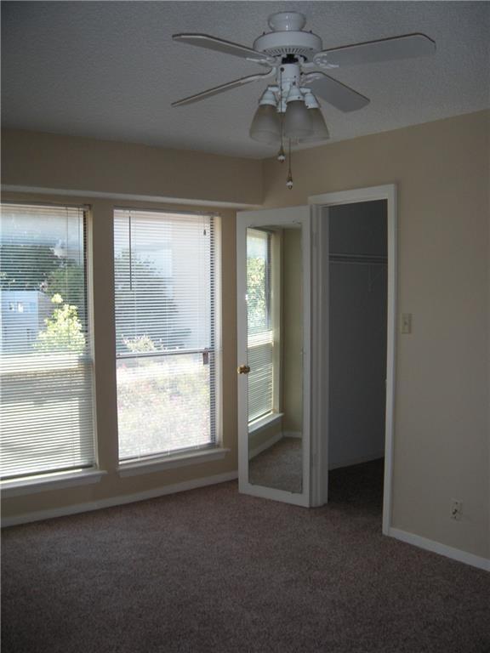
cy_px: 326
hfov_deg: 40.7
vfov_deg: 52.6
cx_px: 245
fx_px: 661
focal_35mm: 35
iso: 89
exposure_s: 1/89.2
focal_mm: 5.9
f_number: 3.8
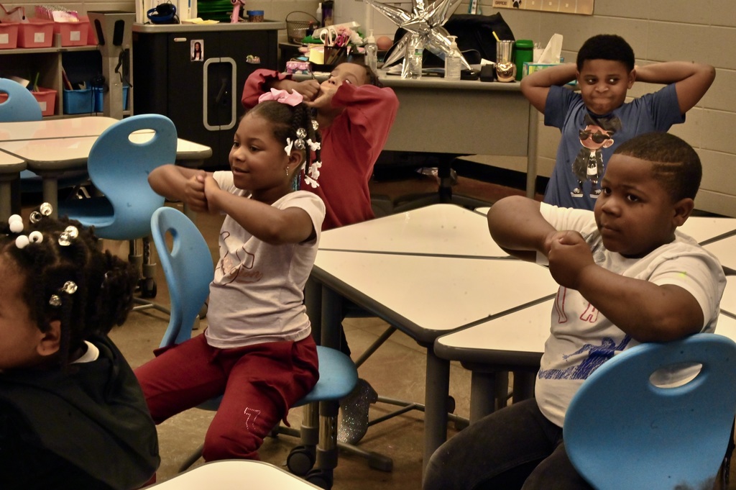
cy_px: 245
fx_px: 1430
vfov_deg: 19.4
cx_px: 368
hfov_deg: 28.9
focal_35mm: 70
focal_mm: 70
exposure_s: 1/100
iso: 5000
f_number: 22
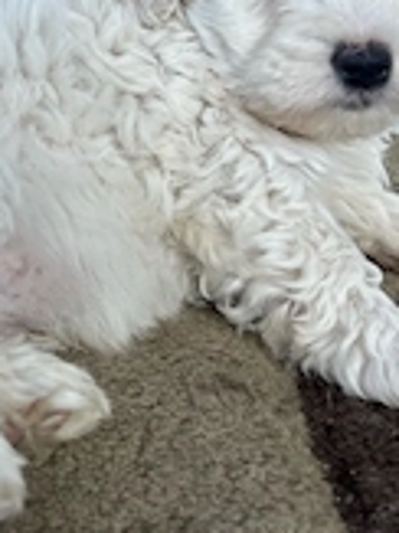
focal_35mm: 64
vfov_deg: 28.5
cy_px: 7
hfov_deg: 22.0
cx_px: -3
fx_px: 985
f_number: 1.5
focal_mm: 5.7
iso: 40
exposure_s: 1/287
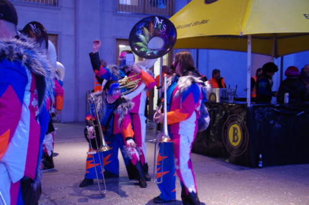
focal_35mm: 60
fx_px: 514
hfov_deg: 33.5
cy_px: 102
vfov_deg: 22.5
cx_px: 154
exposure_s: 1/50
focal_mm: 40
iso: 3200
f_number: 4.5
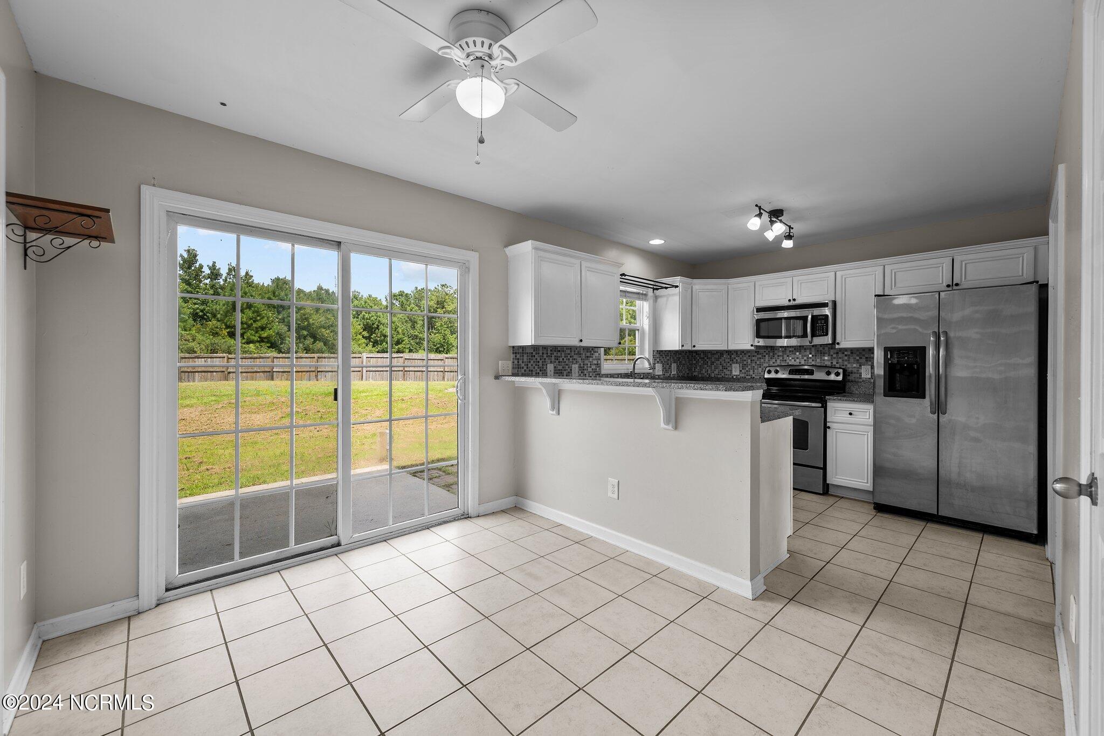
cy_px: 368
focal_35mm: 14
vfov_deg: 81.2
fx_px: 429
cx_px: 552
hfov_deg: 104.3
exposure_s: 1/4
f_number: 7.1
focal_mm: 14
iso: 64
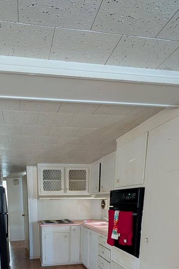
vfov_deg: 67.0
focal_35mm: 22
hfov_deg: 55.1
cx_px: 51
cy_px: 234
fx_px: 164
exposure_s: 1/23.8
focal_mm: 2.02
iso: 249
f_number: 1.7
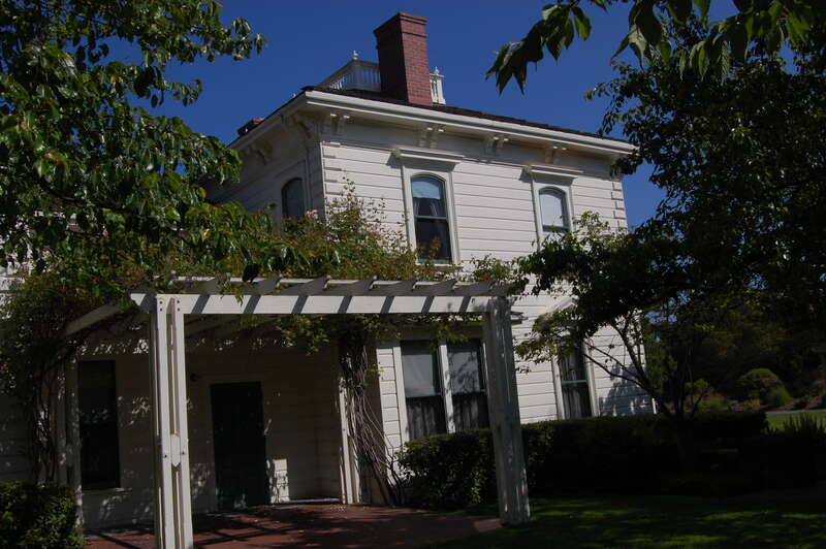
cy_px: 274
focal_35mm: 36
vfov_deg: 36.8
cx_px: 413
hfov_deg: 53.2
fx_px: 825
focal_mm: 24
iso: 200
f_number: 16
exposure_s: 1/320
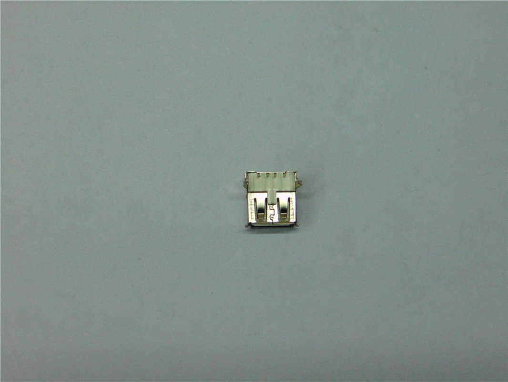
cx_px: 254
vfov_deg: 29.1
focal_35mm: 50
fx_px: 734
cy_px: 191
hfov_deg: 38.2
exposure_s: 1/30
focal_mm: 9
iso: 160
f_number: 3.5
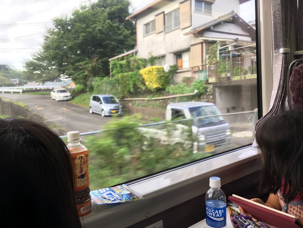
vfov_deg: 48.2
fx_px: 254
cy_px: 114
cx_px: 152
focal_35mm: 29
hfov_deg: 61.7
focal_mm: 4.15
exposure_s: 1/120
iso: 32
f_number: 2.2
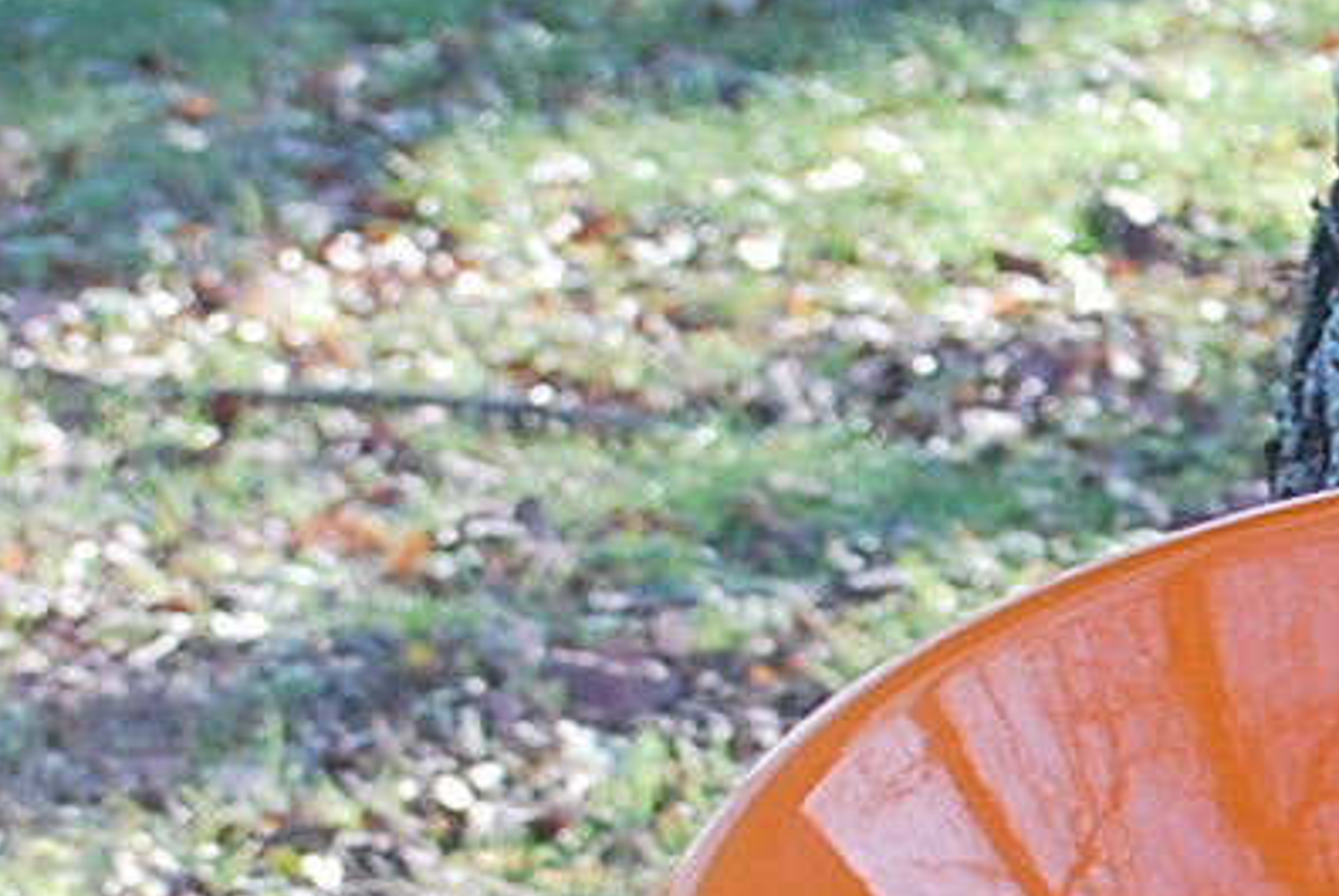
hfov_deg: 7.2
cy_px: 1315
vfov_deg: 4.9
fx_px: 10389
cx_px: 2157
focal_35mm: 279
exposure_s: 1/80
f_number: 5.3
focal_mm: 38
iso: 200
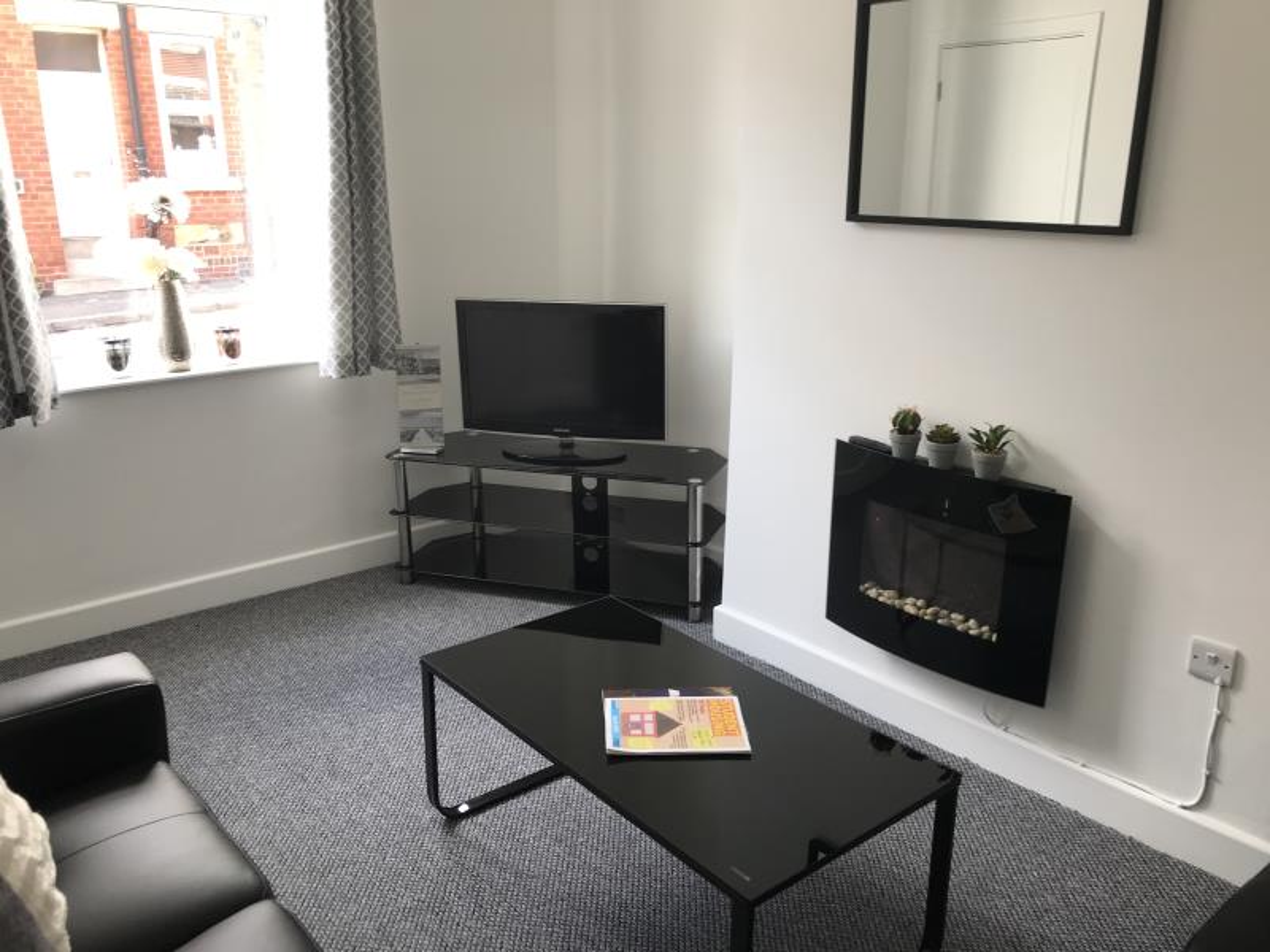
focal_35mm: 28
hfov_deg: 63.4
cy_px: 476
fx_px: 1027
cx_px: 635
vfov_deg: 49.7
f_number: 1.8
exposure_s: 1/50
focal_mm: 3.99
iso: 20
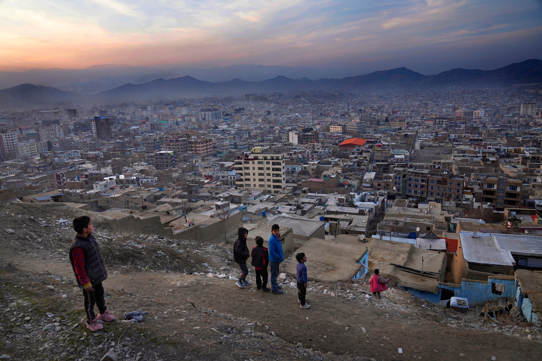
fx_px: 361
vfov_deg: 53.1
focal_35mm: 24
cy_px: 180
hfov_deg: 73.7
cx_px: 271
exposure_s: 1/320
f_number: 2.8
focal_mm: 24
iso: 200
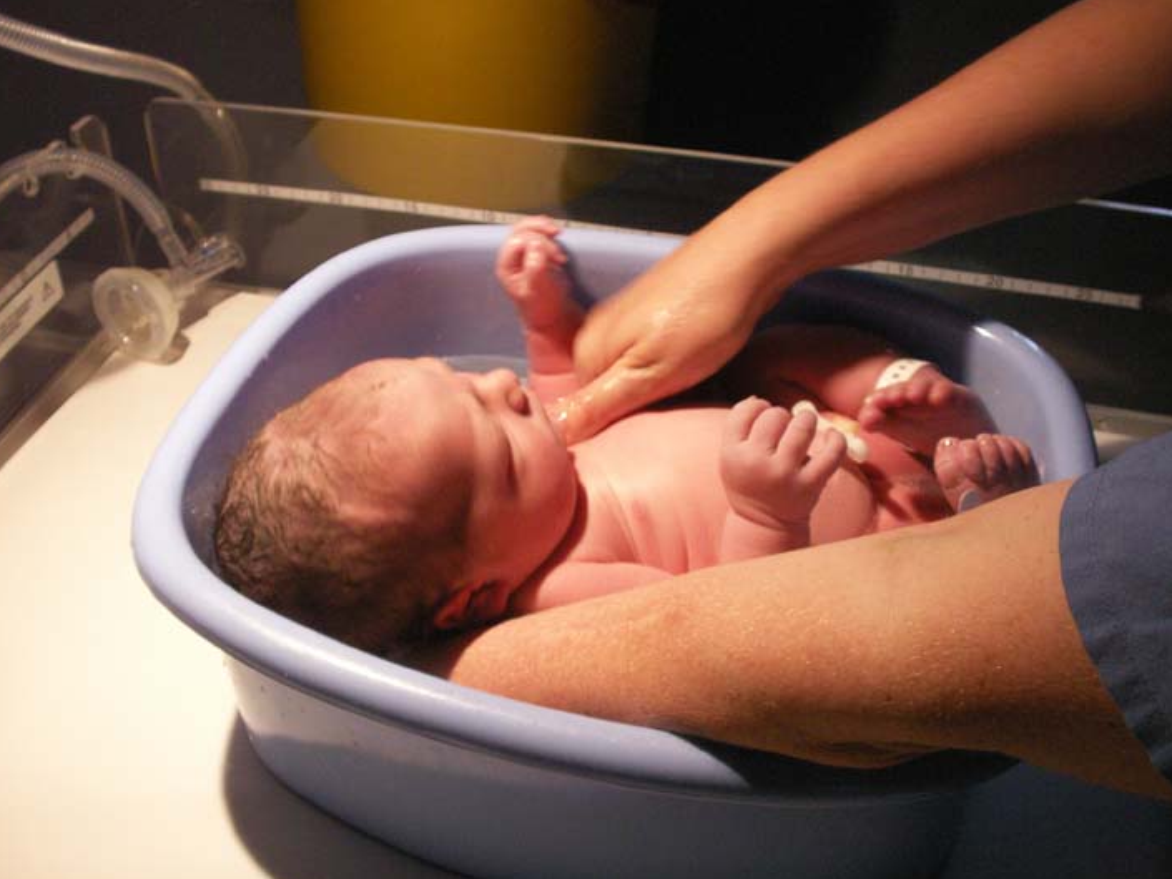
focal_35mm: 42
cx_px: 567
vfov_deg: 34.4
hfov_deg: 44.8
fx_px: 1422
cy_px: 440
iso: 160
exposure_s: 1/40
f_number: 3.5
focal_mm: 7.7
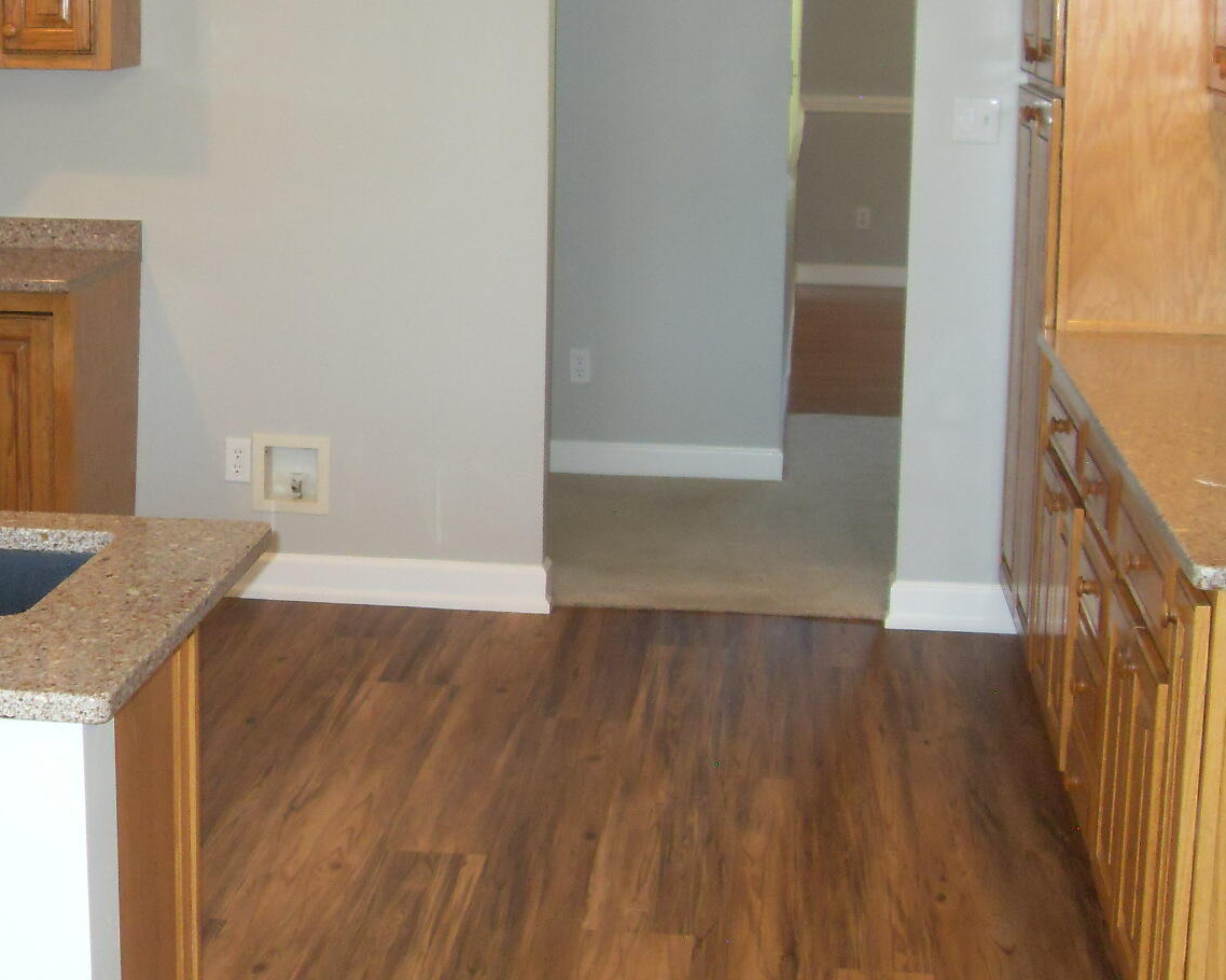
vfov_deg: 23.3
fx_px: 2358
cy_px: 282
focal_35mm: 65
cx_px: 484
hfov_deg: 29.1
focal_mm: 6.3
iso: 200
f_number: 2.8
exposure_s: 1/45
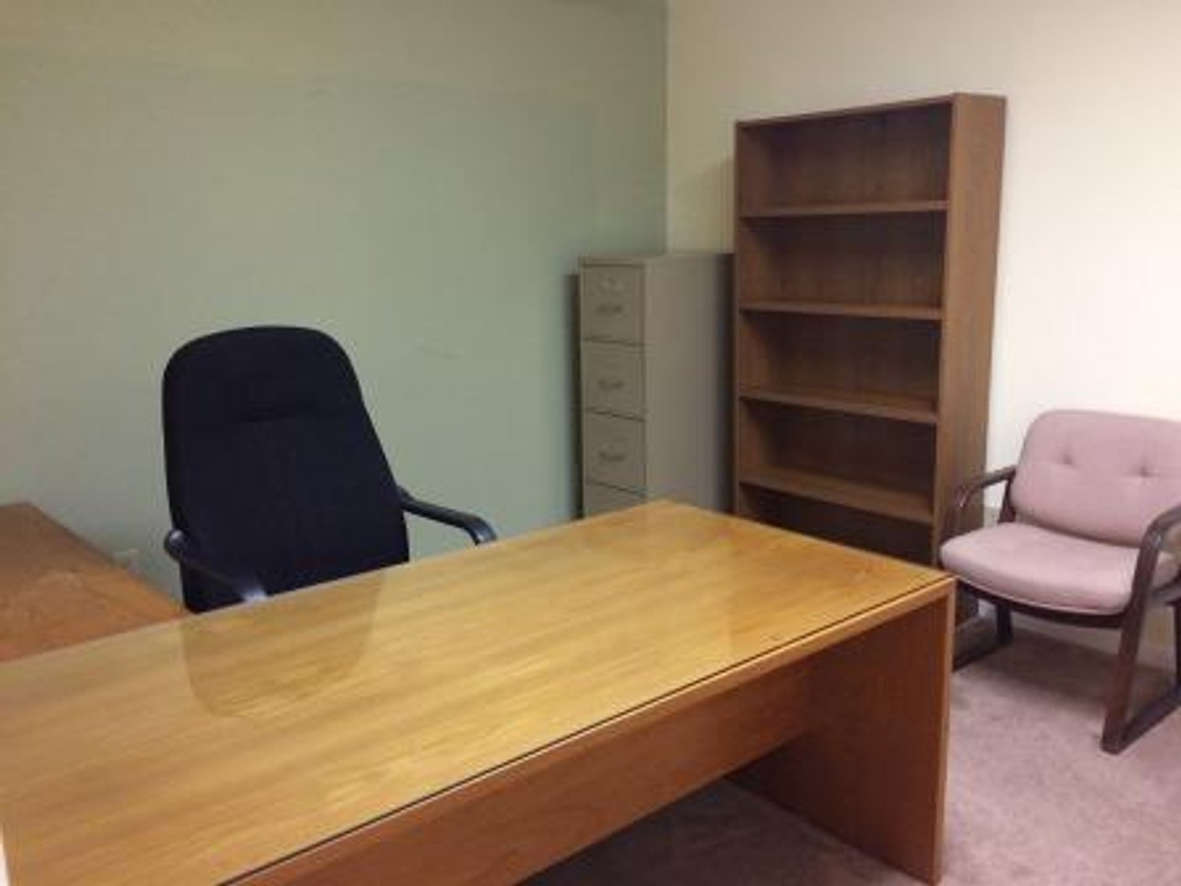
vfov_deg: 48.2
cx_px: 590
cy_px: 443
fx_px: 989
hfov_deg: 61.7
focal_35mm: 29
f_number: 2.2
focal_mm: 4.15
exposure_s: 1/30
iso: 320
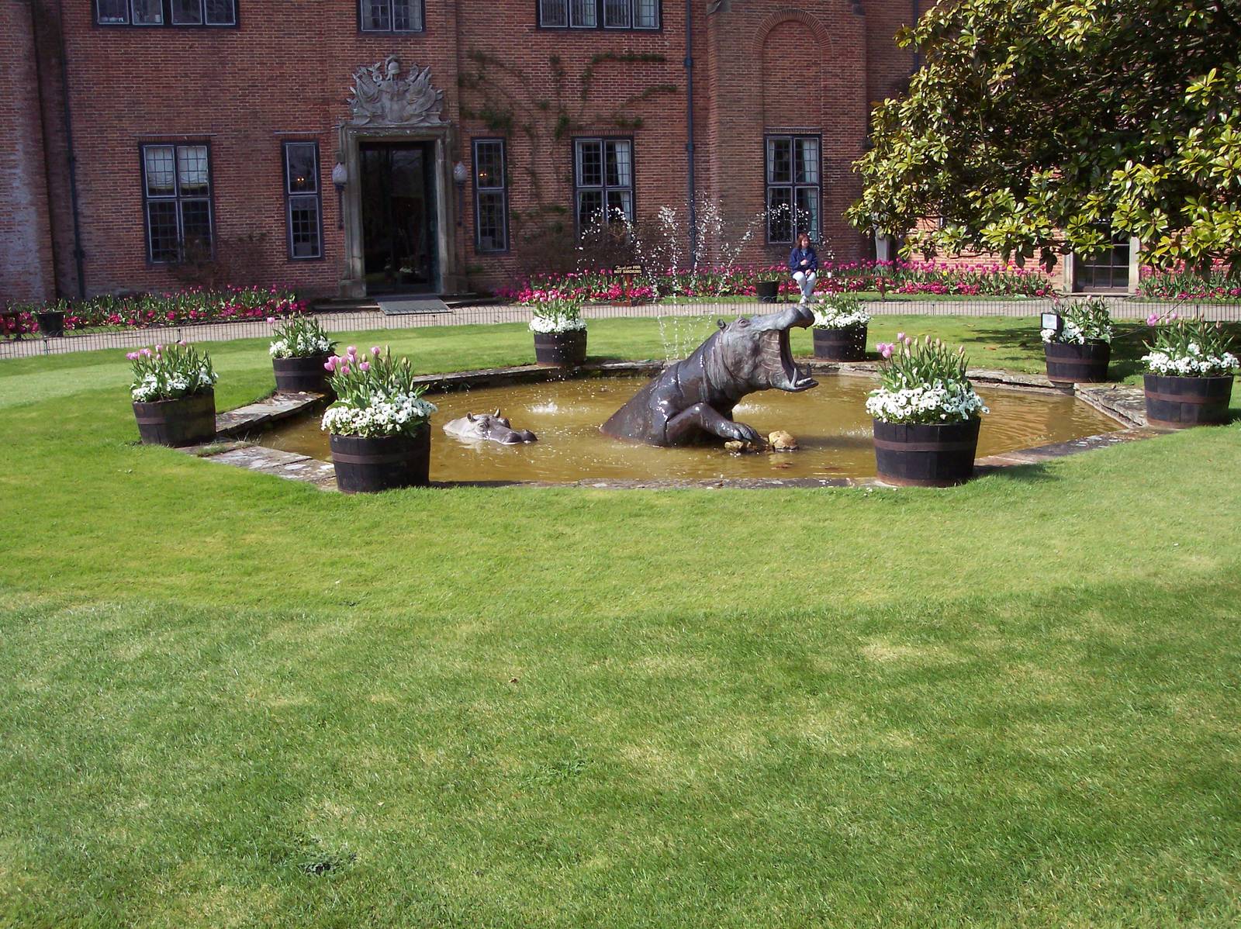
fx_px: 1362
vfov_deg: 37.7
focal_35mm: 38
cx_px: 620
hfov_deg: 49.0
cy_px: 464
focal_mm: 8
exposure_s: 1/500
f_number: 4.8
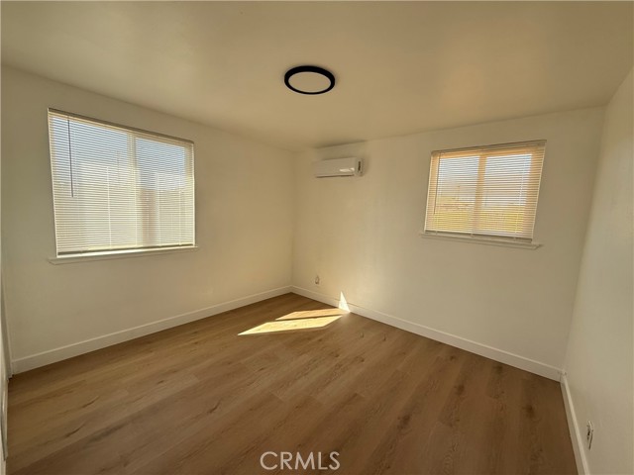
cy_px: 238
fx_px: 256
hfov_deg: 102.1
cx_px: 317
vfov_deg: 85.7
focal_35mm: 14
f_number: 2.2
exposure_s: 1/120
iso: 125
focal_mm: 2.22
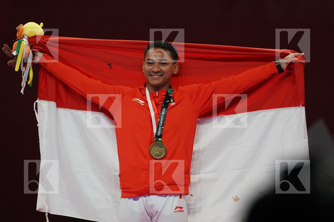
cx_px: 167
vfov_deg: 3.3
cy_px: 111
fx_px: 3896
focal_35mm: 420
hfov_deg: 4.9
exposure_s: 1/500
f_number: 4
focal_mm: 280
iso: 1600
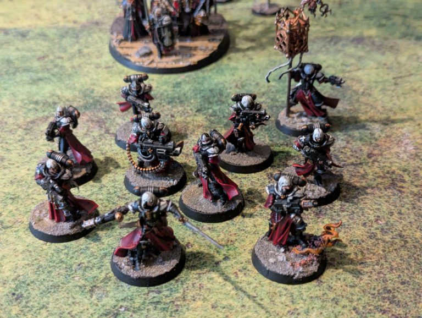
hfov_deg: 39.6
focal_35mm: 48
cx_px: 211
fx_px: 586
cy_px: 159
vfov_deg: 30.3
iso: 1327
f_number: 1.85
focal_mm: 6.81
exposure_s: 1/25
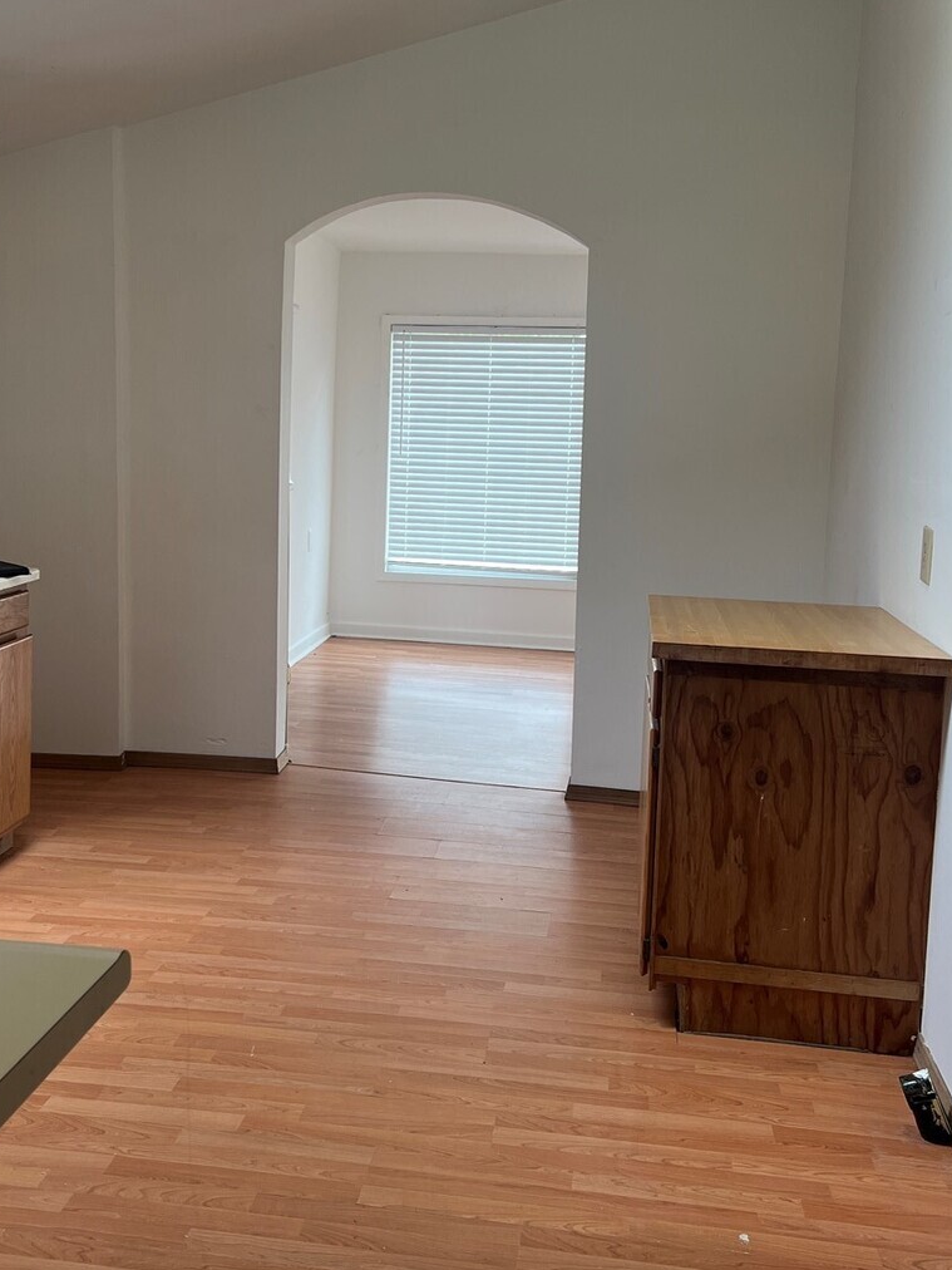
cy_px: 552
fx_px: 1357
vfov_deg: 50.0
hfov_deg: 38.6
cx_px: 398
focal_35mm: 37
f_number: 1.5
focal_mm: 5.7
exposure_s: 1/60
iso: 80
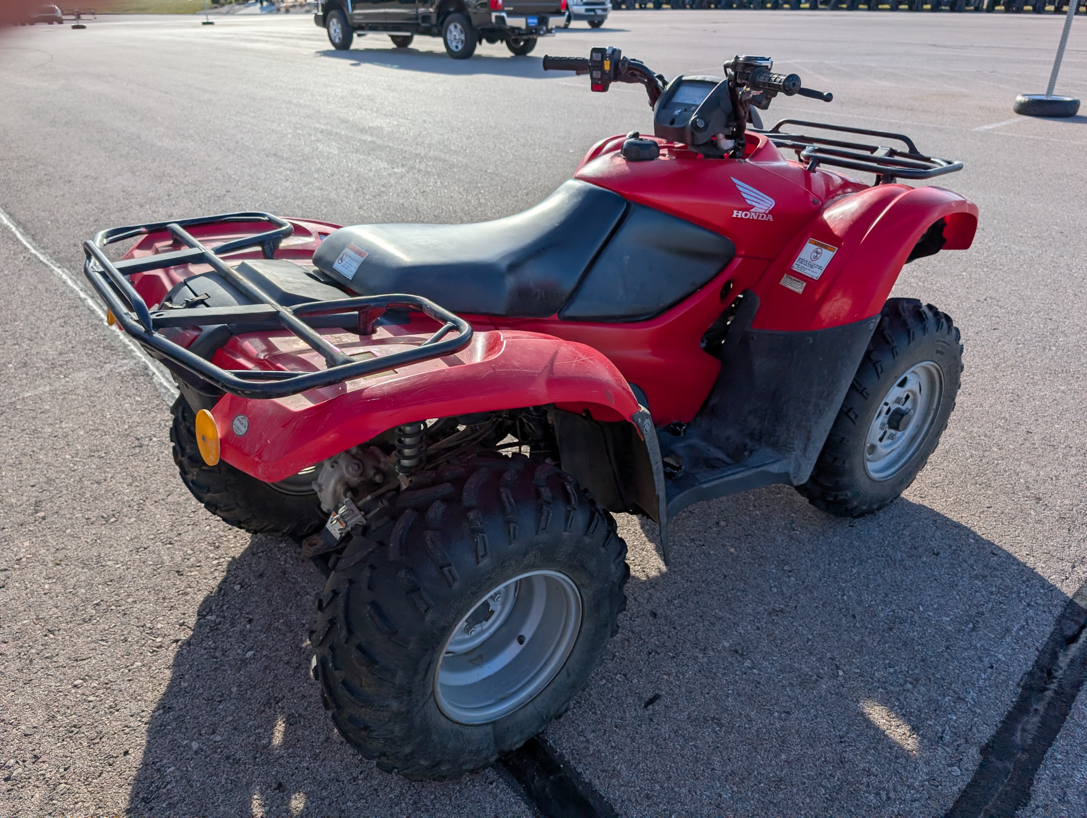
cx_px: 544
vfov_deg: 56.9
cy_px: 409
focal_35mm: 24
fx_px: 755
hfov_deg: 71.5
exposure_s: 1/10638
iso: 21
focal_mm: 6.9
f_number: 1.68
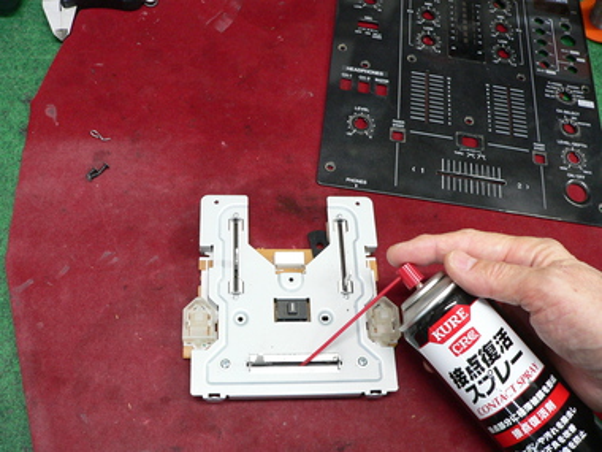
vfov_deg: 39.7
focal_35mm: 36
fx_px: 626
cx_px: 301
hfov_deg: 51.4
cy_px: 226
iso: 200
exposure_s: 1/15
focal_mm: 6
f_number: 2.8
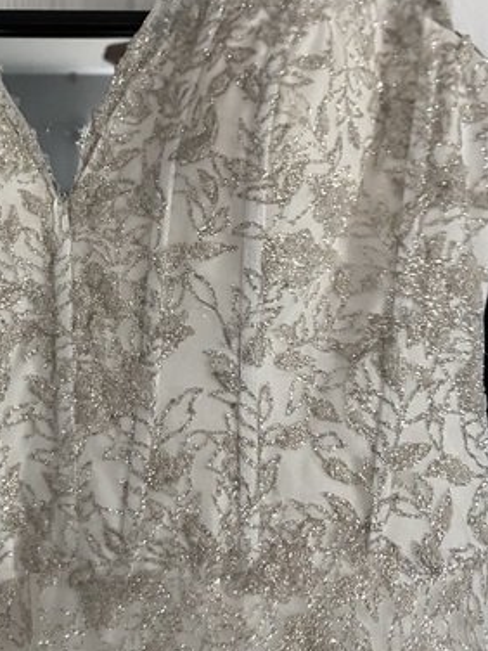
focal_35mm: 54
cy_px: 253
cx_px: 80
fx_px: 1015
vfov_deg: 35.4
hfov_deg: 26.4
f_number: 1.8
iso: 320
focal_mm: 4.25
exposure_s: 1/60
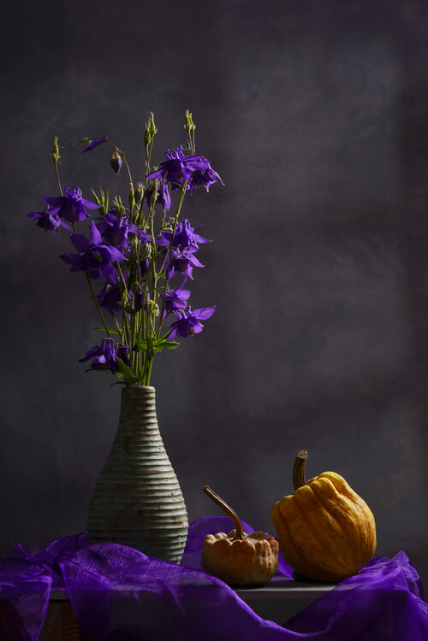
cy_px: 320
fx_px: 1605
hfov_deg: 15.2
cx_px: 214
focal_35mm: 90
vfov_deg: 22.6
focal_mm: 90
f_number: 18
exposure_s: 1/200
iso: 100
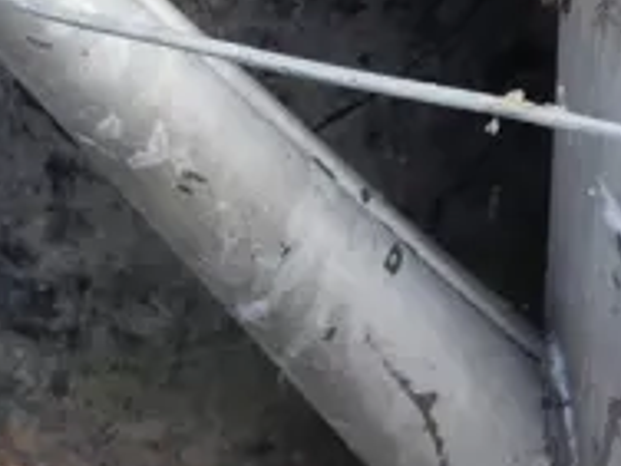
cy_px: -355
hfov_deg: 9.5
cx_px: 608
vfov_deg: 7.0
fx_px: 3714
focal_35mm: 207
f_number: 5
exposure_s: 1/125
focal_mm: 19
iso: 200
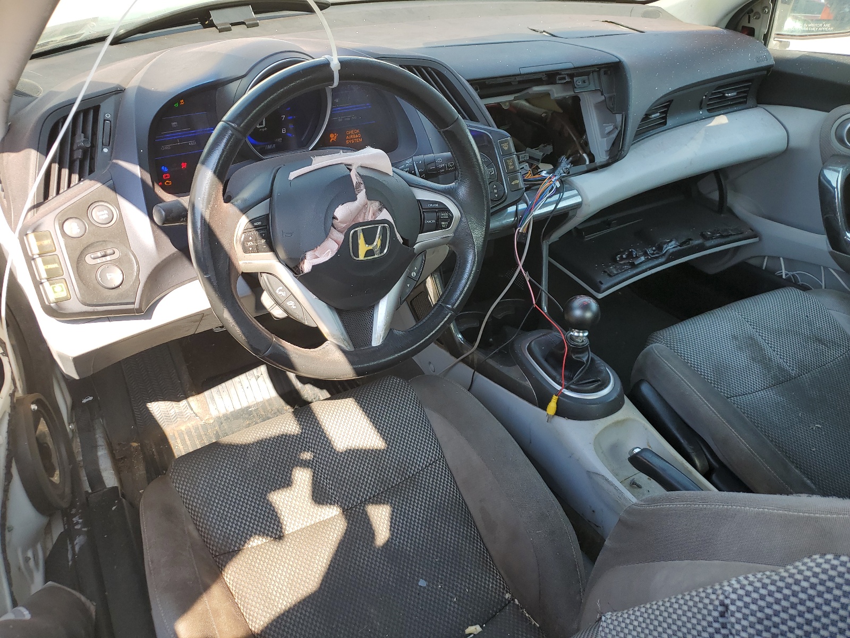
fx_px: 638
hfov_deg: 67.3
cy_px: 319
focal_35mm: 26
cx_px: 425
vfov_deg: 53.1
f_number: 1.5
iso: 50
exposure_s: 1/323
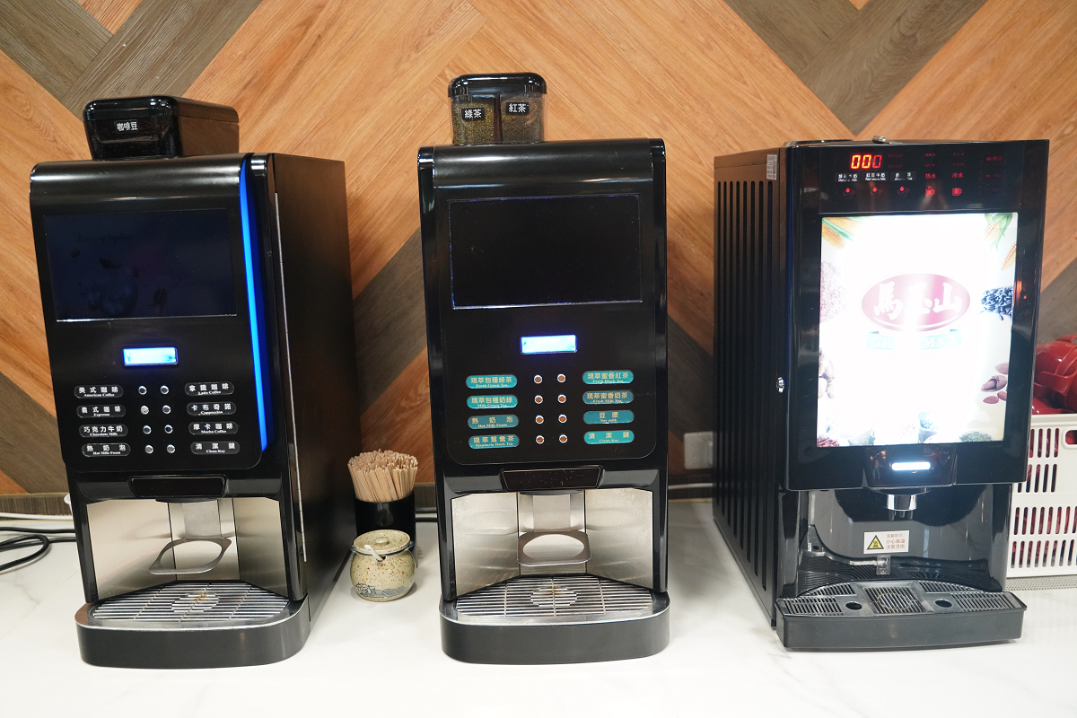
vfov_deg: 42.3
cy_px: 359
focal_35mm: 31
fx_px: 927
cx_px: 538
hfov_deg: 60.3
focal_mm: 31
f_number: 2.8
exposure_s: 1/160
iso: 4000
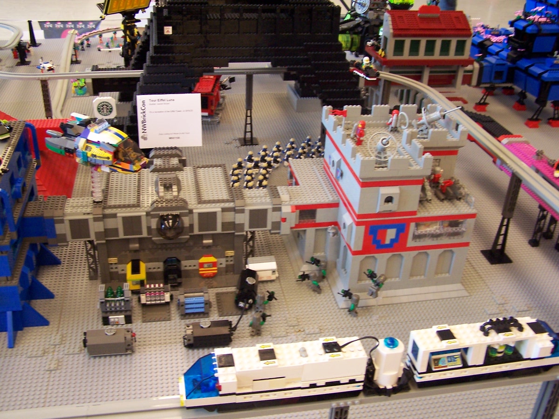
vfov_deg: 37.7
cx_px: 280
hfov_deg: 49.0
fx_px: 614
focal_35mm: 38
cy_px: 210
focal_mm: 6.3
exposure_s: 1/15
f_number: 2.8
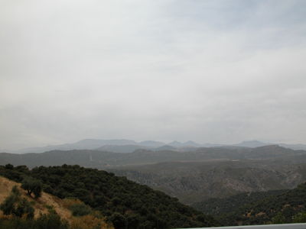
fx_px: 371
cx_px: 153
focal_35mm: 42
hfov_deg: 44.8
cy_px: 114
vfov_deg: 34.3
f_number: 7.3
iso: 100
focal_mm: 10.7
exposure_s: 1/611
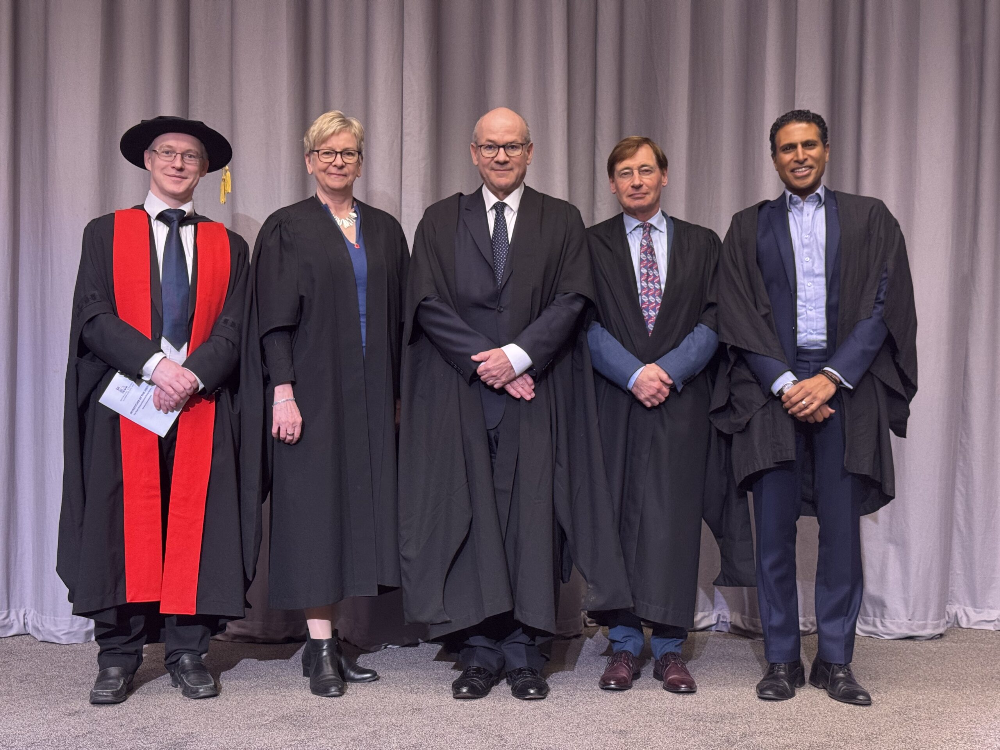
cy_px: 375
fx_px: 1387
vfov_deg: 30.3
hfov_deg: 39.7
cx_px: 500
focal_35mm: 48
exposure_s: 1/33
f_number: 1.78
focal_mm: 6.76
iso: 200
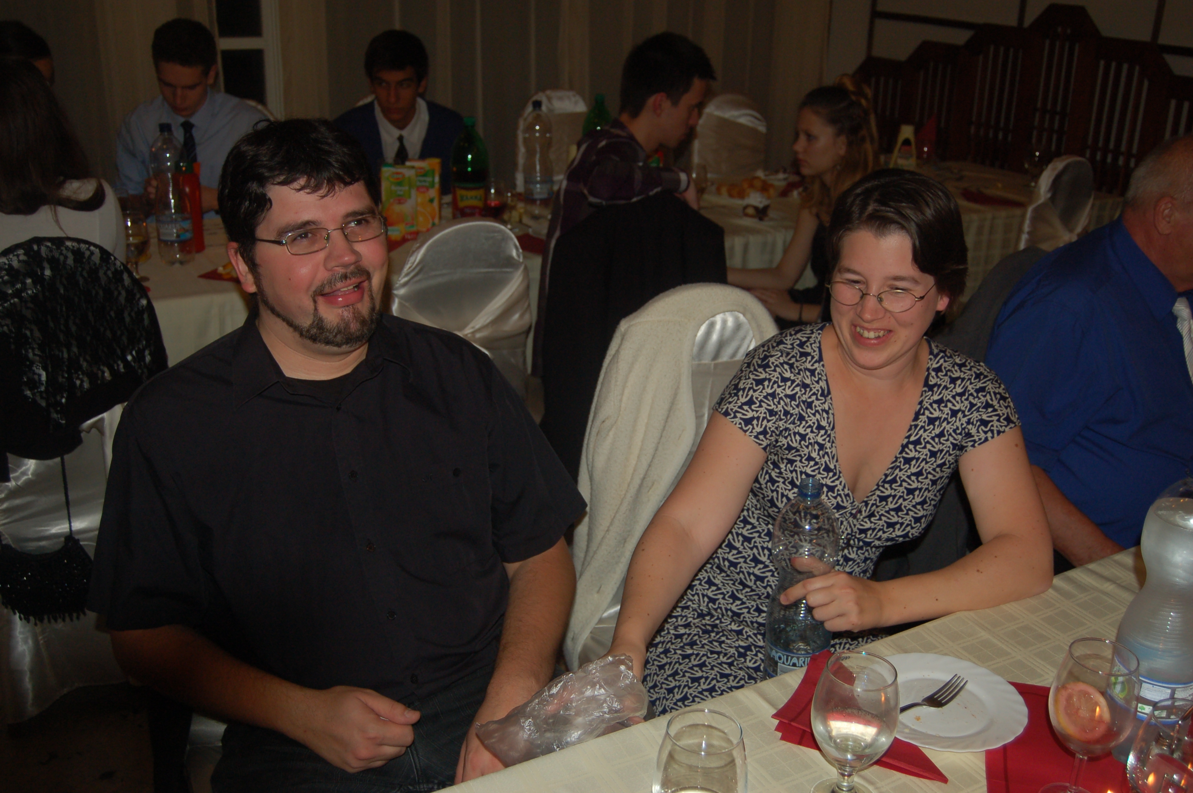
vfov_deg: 36.8
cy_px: 396
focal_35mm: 36
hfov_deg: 53.2
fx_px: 1192
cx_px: 596
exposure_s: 1/60
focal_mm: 24
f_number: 4
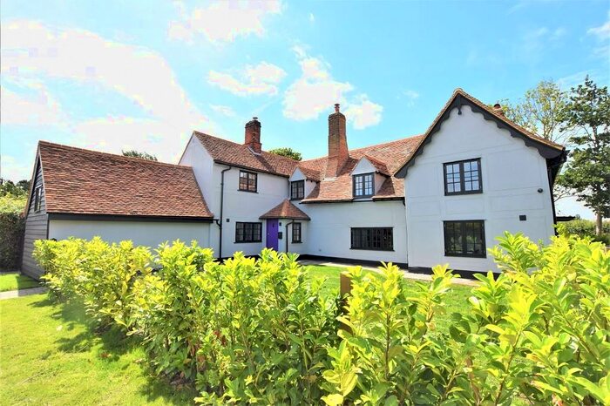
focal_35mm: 15
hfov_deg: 100.4
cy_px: 203
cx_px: 305
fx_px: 254
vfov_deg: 77.3
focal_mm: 10
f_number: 9
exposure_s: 1/125
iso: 100
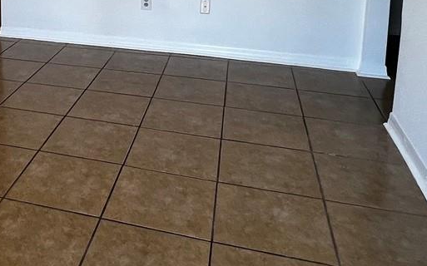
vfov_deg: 27.2
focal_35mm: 43
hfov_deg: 42.6
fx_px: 500
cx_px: 47
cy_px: -32
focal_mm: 1.57
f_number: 1.8
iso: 50
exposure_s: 1/99
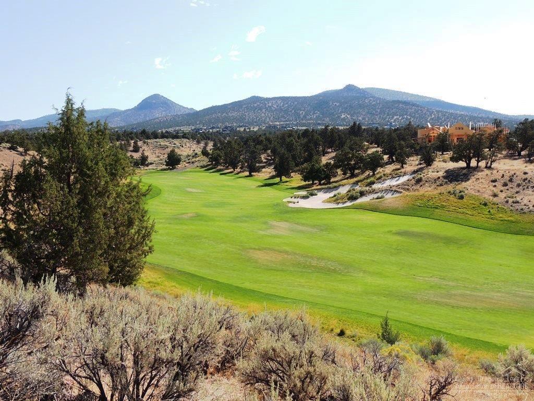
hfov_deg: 52.6
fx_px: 540
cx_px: 267
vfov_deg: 40.7
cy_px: 200
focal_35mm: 35
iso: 100
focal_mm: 6.2
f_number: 3.3
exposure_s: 1/800
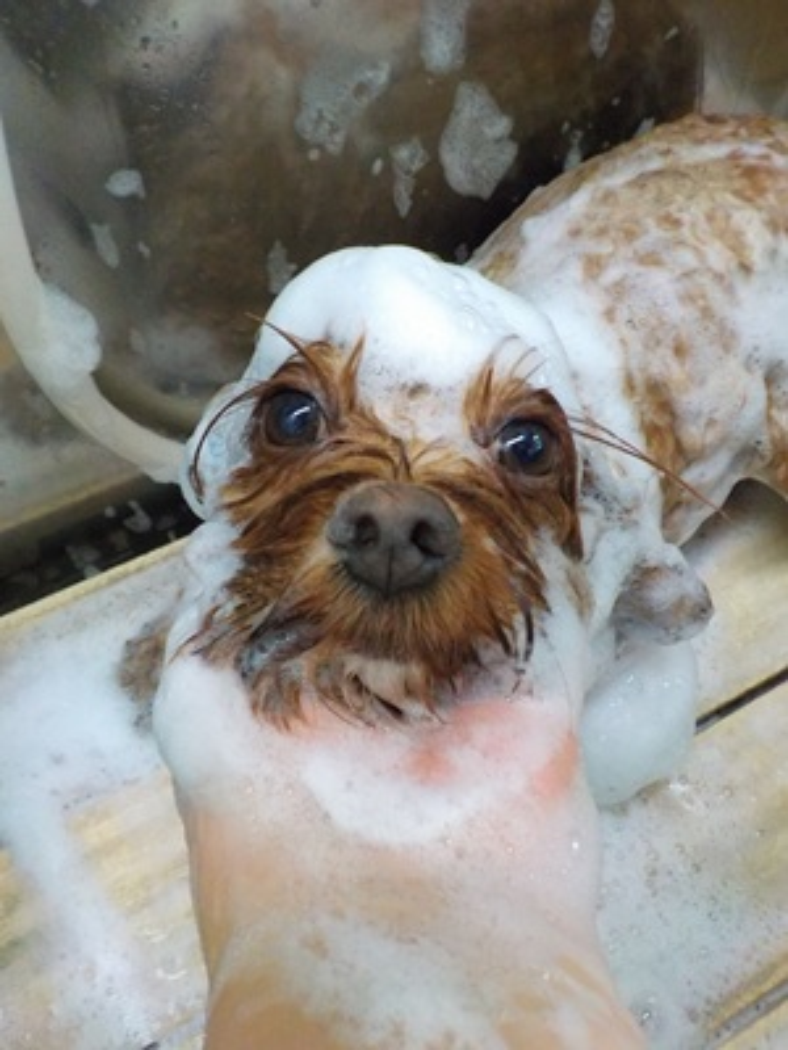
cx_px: 394
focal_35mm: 30
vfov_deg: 60.0
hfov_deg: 46.8
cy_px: 525
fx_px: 911
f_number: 3.3
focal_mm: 4.1
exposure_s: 1/40
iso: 800
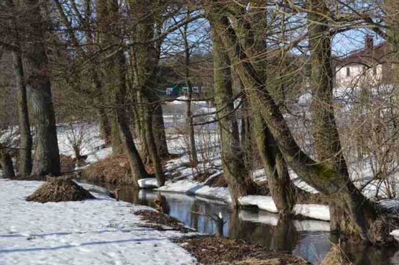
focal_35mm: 84
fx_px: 928
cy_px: 193
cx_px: 308
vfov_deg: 16.2
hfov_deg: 24.0
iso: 100
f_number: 4.5
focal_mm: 35
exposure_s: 1/640
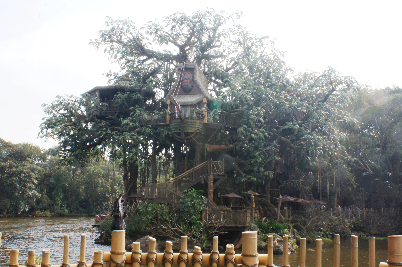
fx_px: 435
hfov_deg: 49.6
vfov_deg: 34.1
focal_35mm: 39
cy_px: 134
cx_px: 201
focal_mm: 26
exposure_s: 1/60
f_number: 29
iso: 800
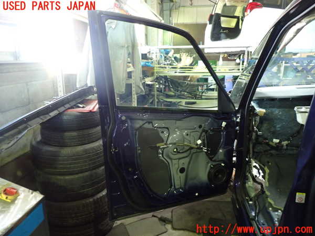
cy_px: 118
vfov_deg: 54.9
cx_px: 158
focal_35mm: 25
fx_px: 227
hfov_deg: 69.4
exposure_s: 1/30
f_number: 2
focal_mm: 4.5
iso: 500
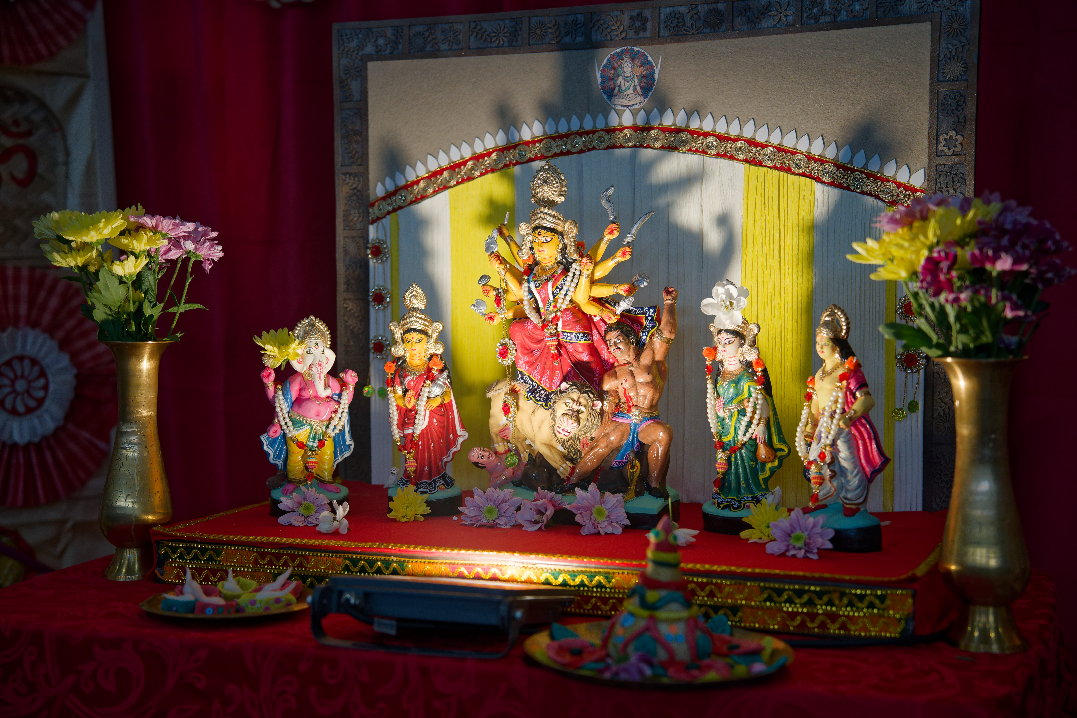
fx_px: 1556
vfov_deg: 26.0
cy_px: 359
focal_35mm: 52
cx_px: 538
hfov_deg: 38.2
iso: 640
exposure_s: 1/800
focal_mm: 52
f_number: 2.8
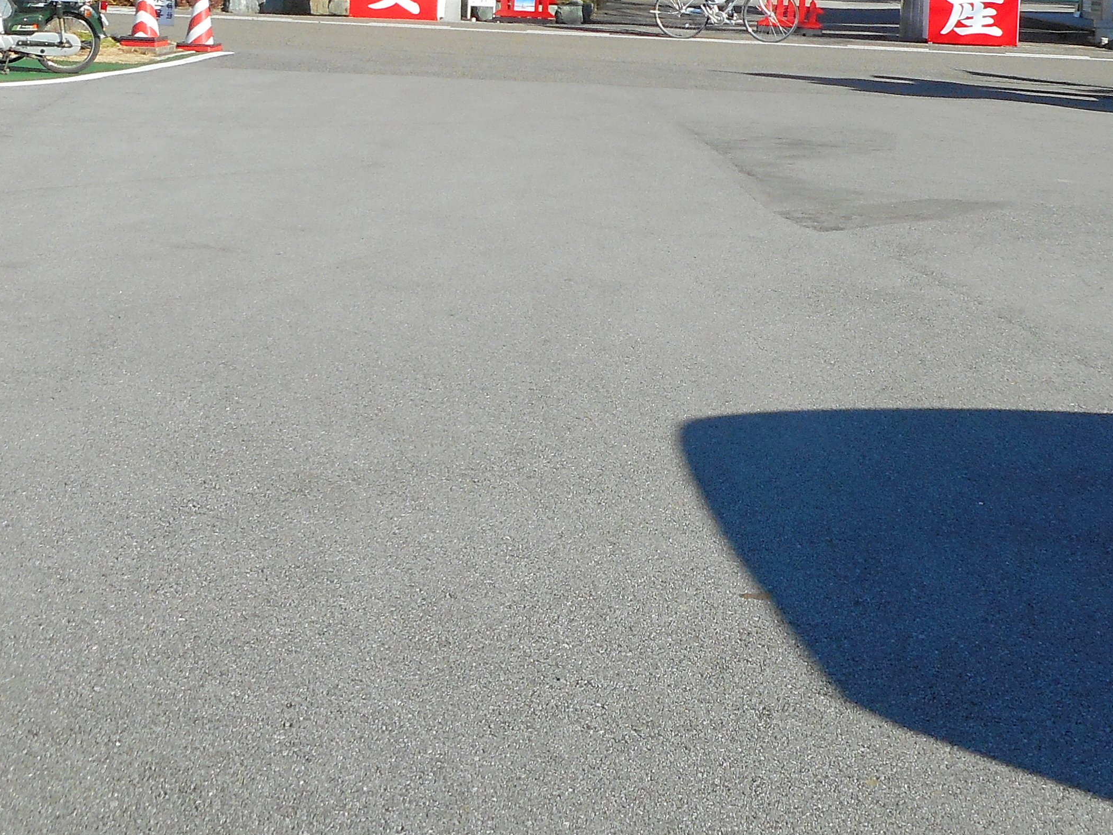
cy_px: 1
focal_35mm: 61
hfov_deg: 31.6
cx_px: 680
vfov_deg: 23.1
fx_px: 1962
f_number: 3.7
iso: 80
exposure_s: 1/500
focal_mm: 4.5
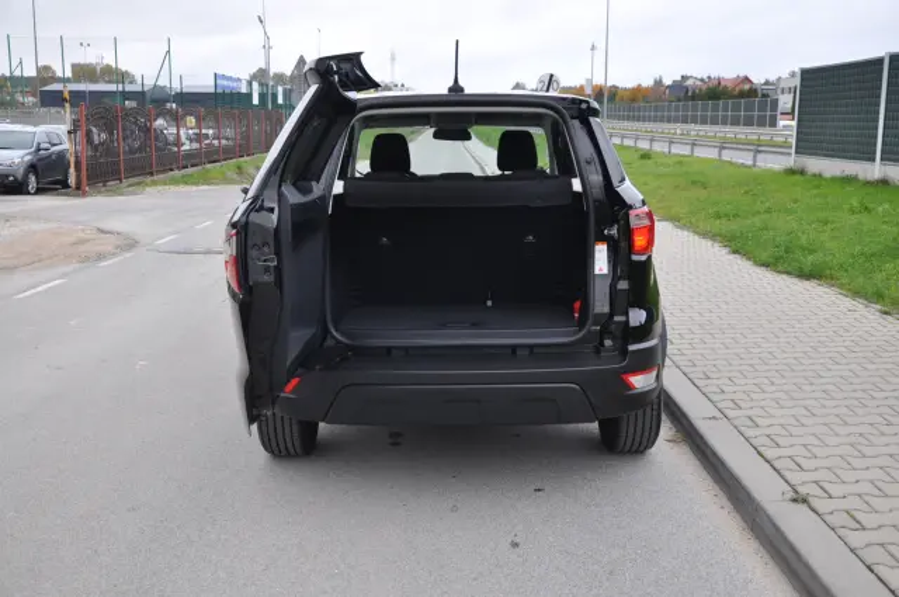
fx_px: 935
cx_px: 450
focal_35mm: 38
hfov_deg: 51.3
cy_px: 298
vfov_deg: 35.4
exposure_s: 1/100
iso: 400
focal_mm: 25
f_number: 5
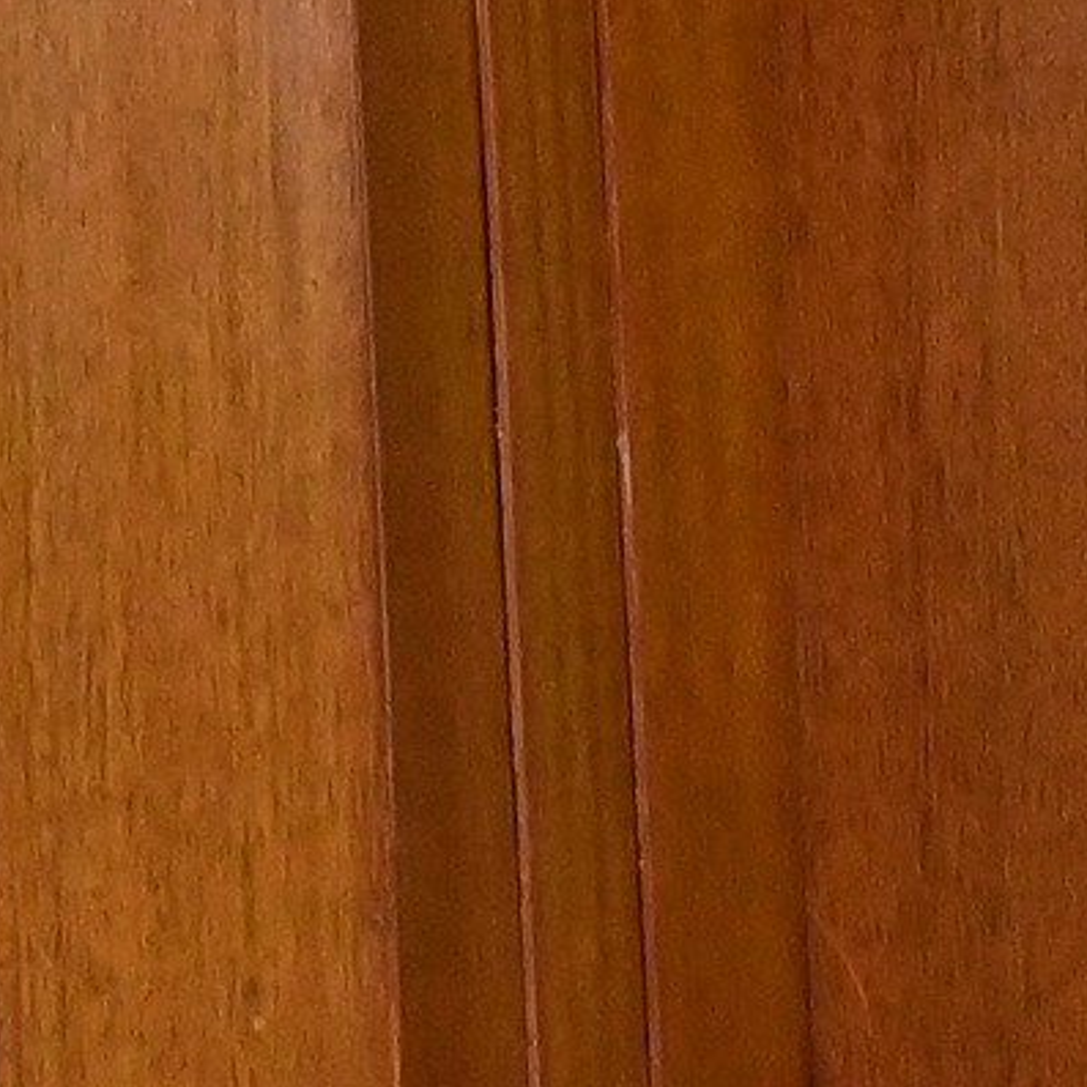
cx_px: -2382
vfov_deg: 4.6
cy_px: 1465
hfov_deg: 4.4
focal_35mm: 378
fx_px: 13429
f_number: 4.5
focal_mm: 40
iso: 4000
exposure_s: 1/125
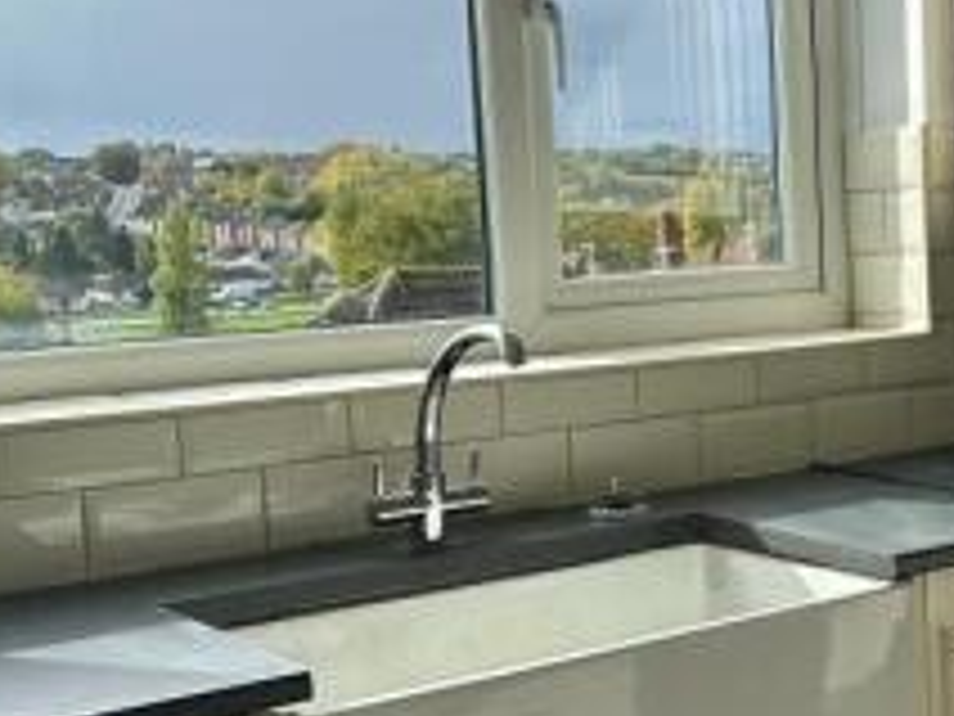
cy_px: 381
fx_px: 1819
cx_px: 1001
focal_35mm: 66
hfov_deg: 27.3
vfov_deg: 22.3
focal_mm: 6.86
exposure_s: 1/1845
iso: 80
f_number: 1.78
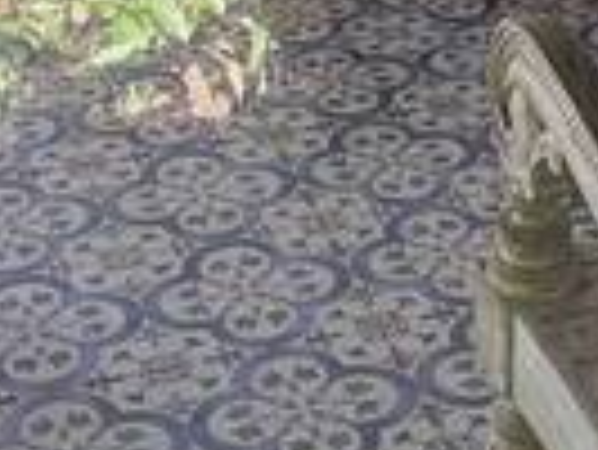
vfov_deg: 10.5
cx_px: 558
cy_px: -562
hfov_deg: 15.5
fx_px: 2161
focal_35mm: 125
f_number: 1.8
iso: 125
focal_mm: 4.25
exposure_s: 1/121
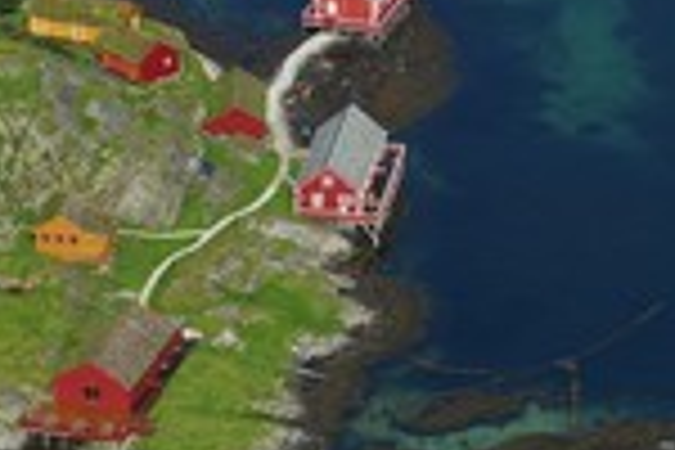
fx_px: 8043
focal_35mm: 429
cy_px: 126
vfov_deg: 3.2
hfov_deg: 4.8
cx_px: -27
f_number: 4
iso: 100
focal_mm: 102
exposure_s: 1/1000
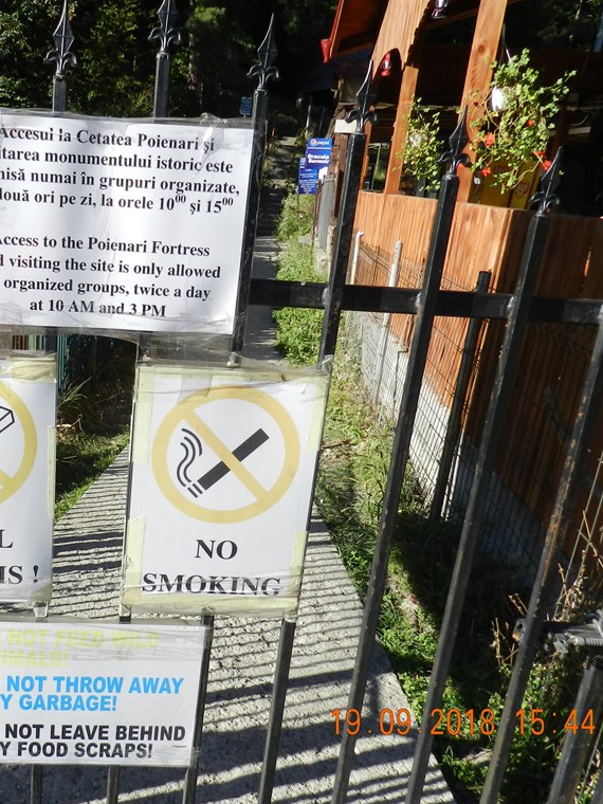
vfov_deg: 58.4
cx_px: 120
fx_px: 720
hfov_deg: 43.3
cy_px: 400
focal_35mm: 31
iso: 160
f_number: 3.4
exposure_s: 1/800
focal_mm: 4
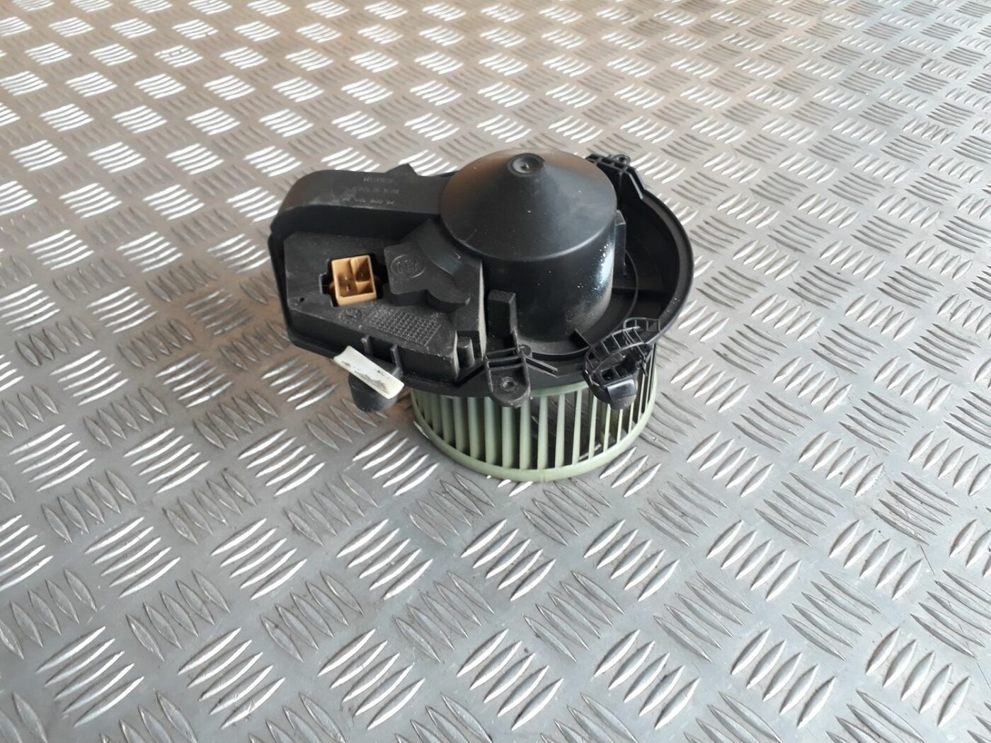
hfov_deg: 65.3
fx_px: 773
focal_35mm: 27
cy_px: 372
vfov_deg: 51.4
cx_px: 496
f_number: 1.9
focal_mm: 3.6
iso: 64
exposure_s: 1/33
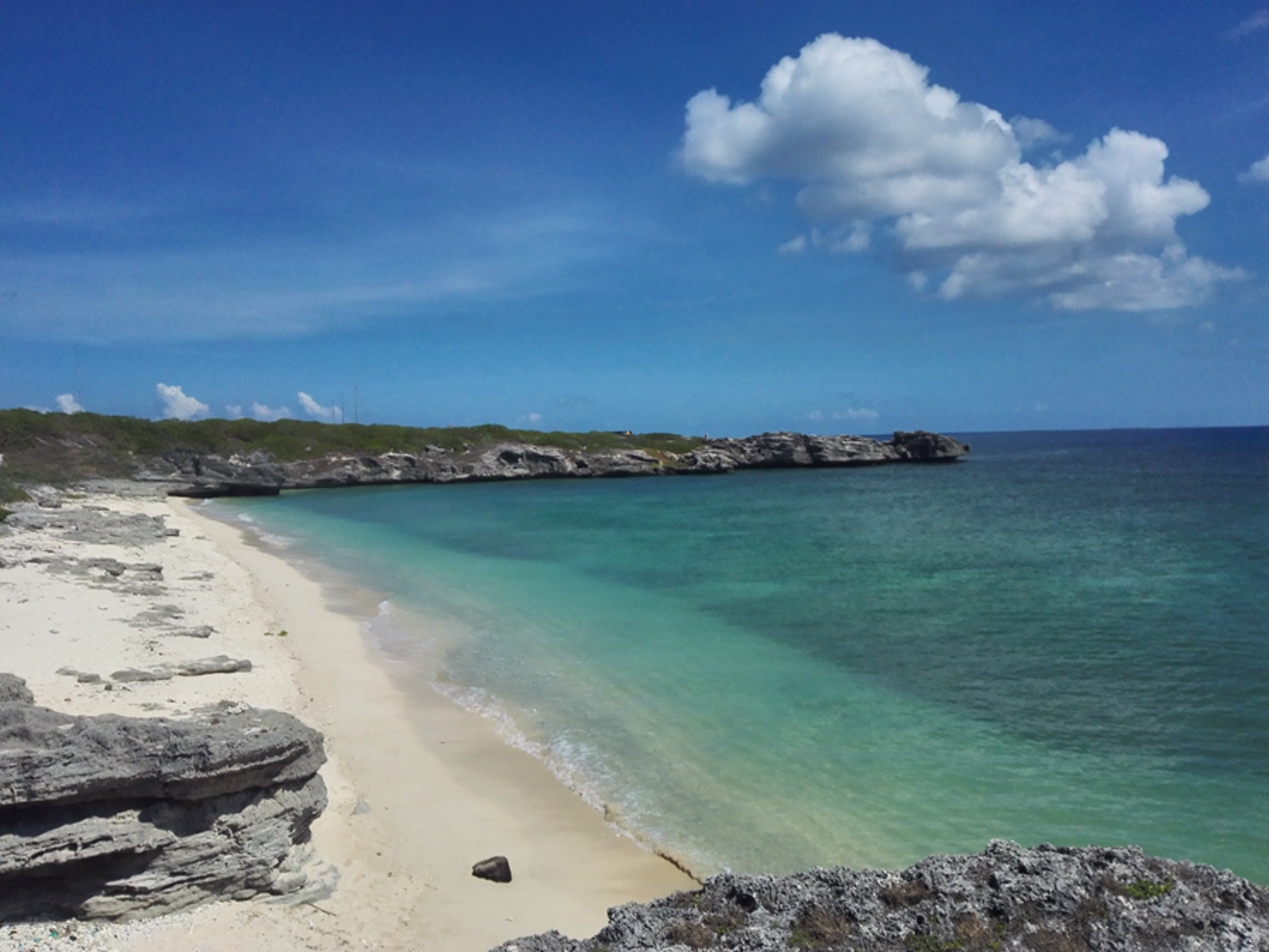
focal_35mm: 29
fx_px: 1063
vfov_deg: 48.2
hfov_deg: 61.7
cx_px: 634
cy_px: 476
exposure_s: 1/5848
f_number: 2
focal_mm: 3.8
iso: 80
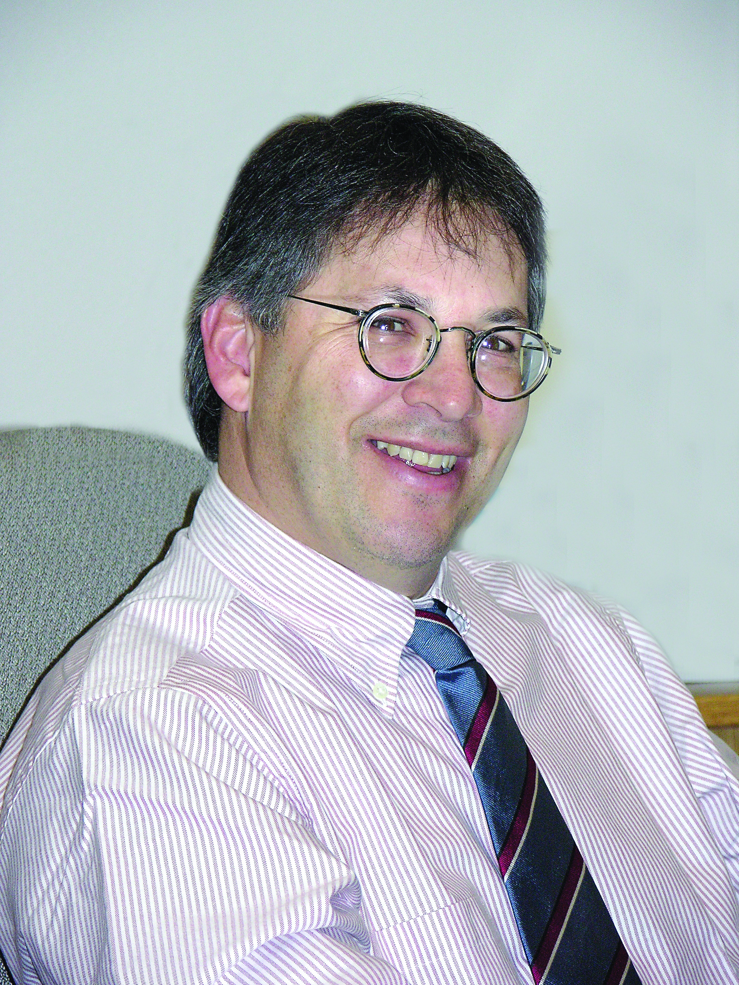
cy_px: 492
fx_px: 4554
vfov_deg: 12.3
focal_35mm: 160
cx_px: 370
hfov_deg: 9.3
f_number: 3.9
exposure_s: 1/253
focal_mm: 41.1
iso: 200
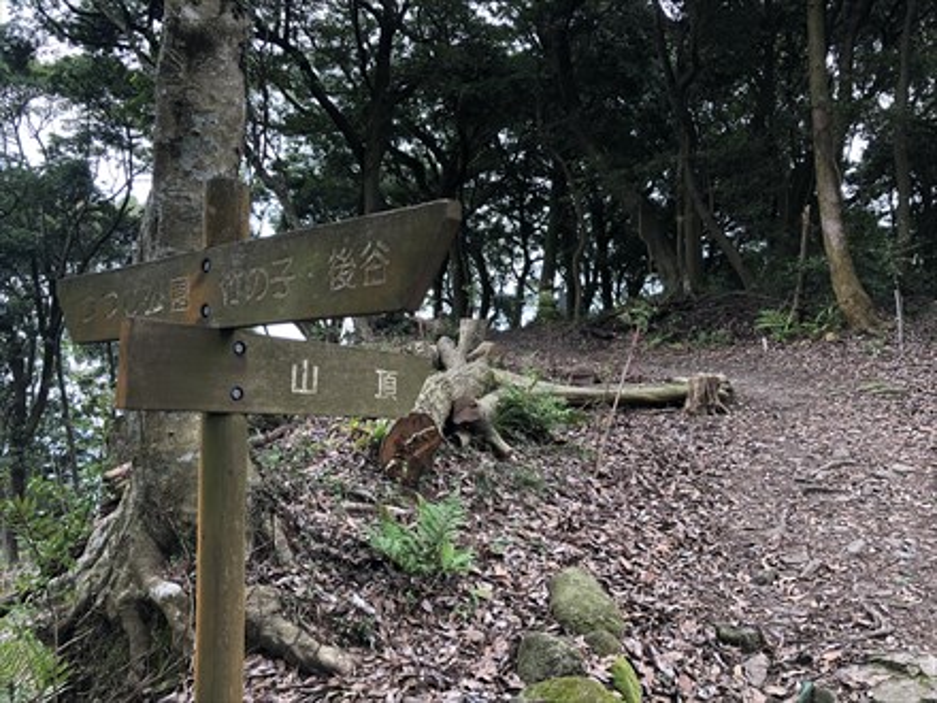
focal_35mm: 28
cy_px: 352
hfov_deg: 63.4
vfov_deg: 49.7
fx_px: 758
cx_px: 468
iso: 40
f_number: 1.8
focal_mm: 4
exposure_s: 1/120
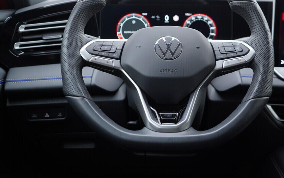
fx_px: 348
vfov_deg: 28.4
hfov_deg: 44.2
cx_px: 169
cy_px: 62
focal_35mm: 45
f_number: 2.8
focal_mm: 24
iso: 160
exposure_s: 1/40
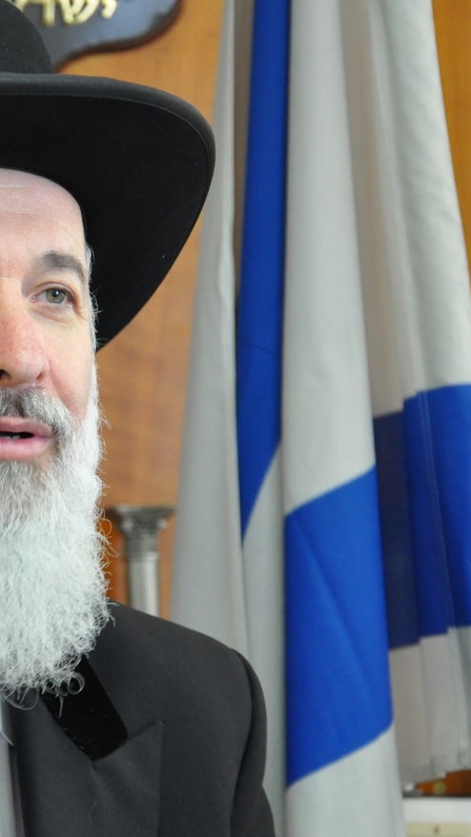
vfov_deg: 11.5
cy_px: 422
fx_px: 4166
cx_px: -80
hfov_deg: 6.4
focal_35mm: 188
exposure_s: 1/30
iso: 1100
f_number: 5.3
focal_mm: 75
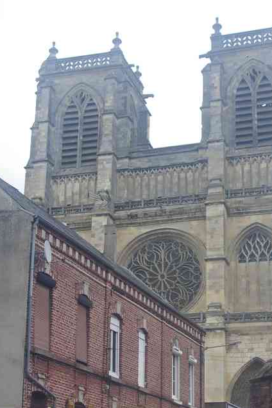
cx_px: 166
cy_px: 283
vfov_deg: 30.2
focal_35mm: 66
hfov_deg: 20.6
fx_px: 748
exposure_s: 1/60
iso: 200
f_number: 6.3
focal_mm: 28
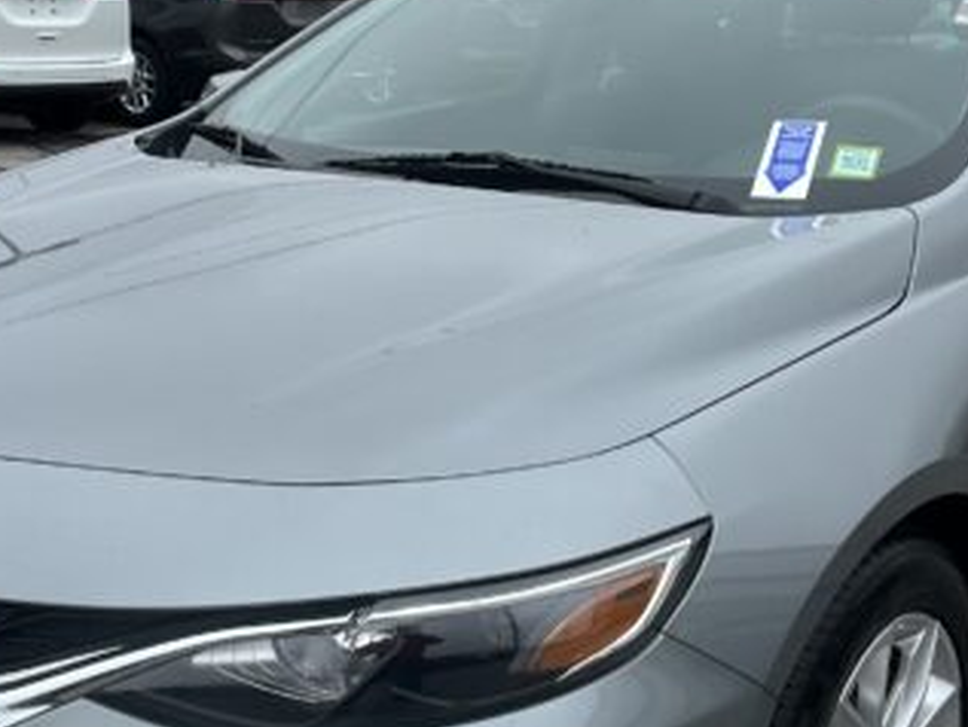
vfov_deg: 17.6
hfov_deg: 23.3
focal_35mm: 84
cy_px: 345
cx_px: 495
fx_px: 2350
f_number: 1.5
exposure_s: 1/2353
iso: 50
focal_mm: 5.7
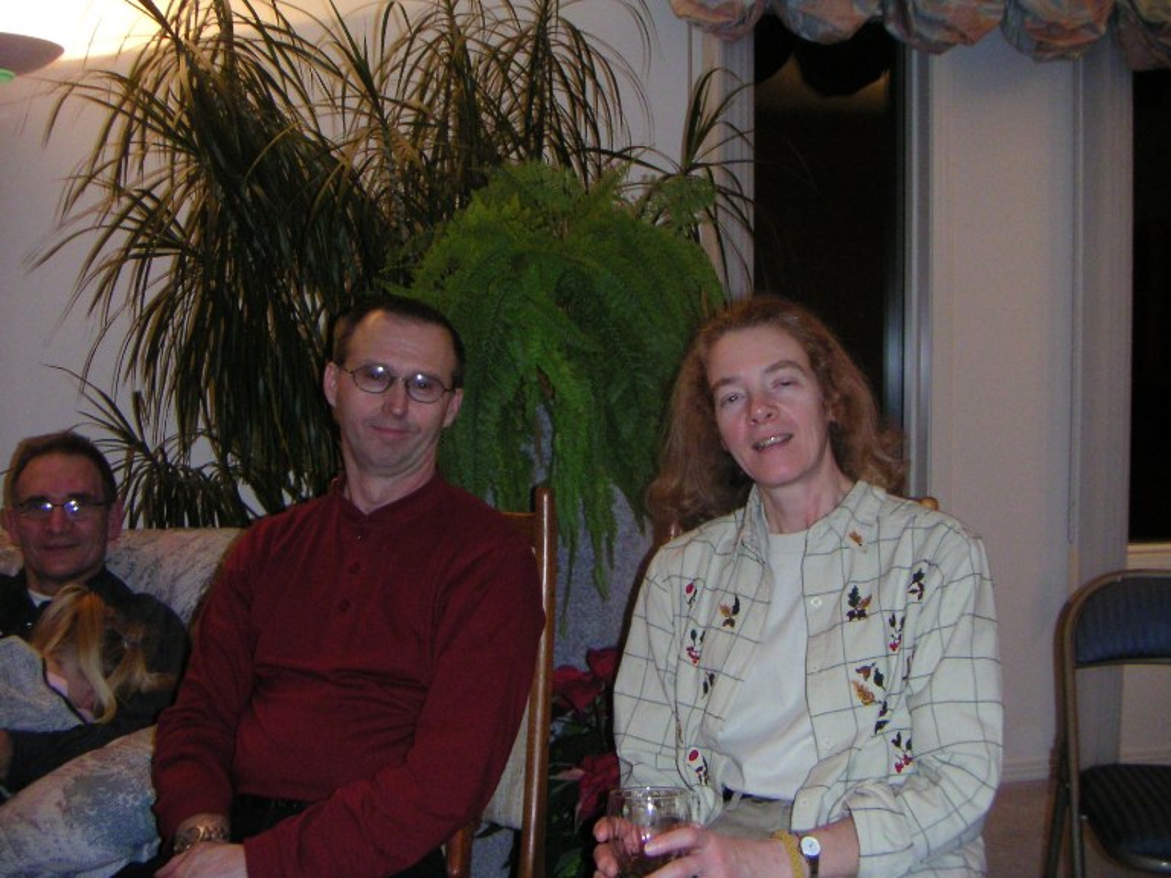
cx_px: 586
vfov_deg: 36.8
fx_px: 1319
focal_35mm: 39
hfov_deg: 47.9
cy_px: 439
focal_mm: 5.1
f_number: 2.9
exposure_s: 1/45
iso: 200
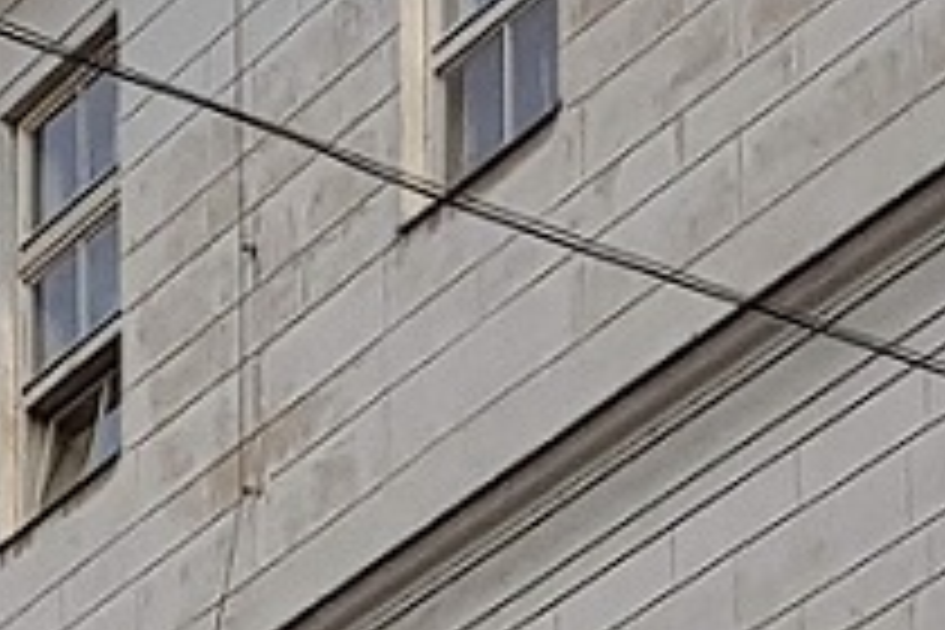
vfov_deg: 7.2
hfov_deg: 12.2
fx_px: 4305
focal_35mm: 164
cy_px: 2097
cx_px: -290
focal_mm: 4.2
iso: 40
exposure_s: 1/800
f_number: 1.7
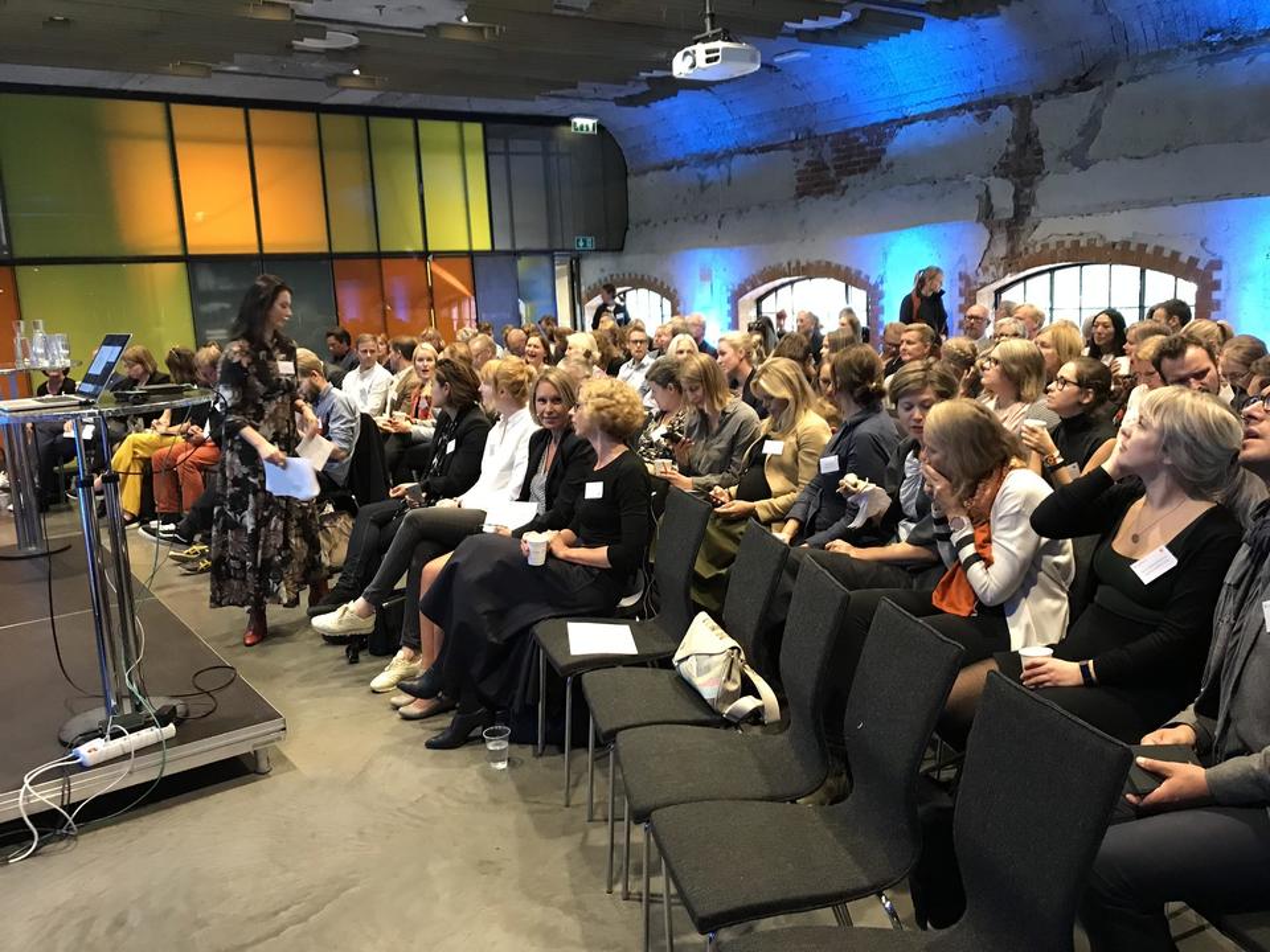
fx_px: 1027
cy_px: 476
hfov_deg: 63.4
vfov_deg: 49.7
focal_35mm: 28
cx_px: 635
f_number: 1.8
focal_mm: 3.99
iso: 100
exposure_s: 1/14
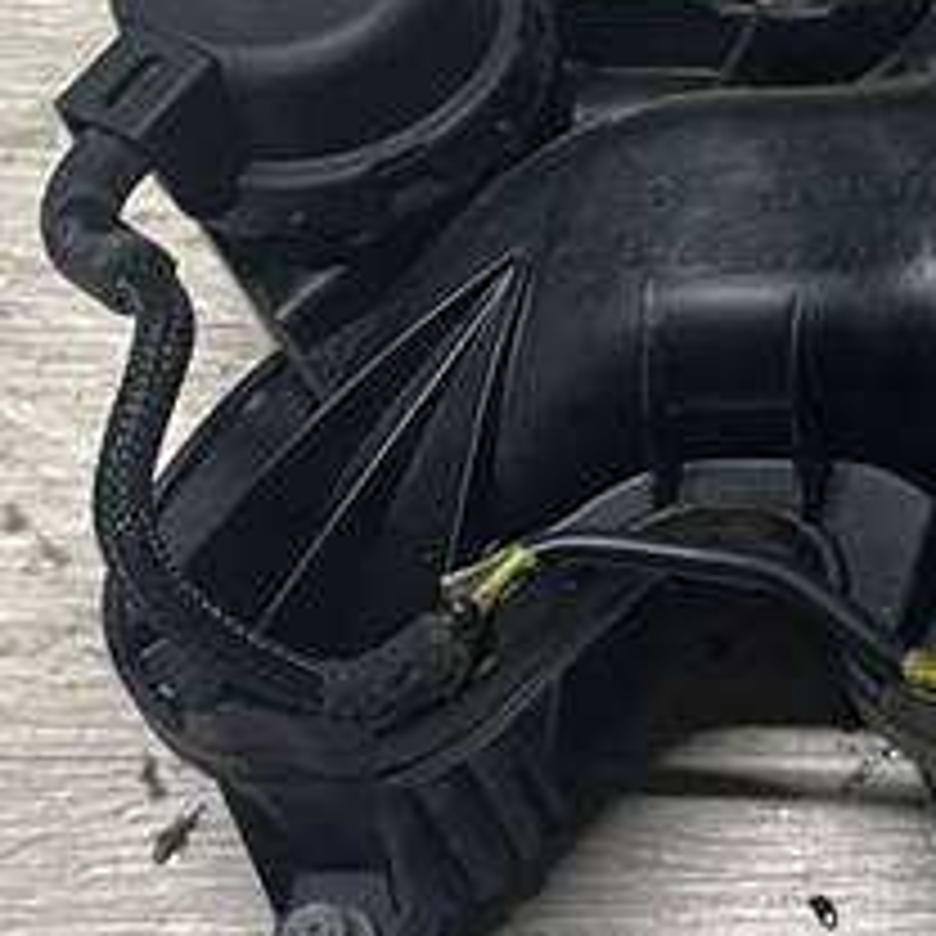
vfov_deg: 15.4
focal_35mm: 113
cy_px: 320
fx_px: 3457
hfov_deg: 13.8
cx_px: 1656
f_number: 1.6
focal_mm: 4.2
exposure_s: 1/50
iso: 100
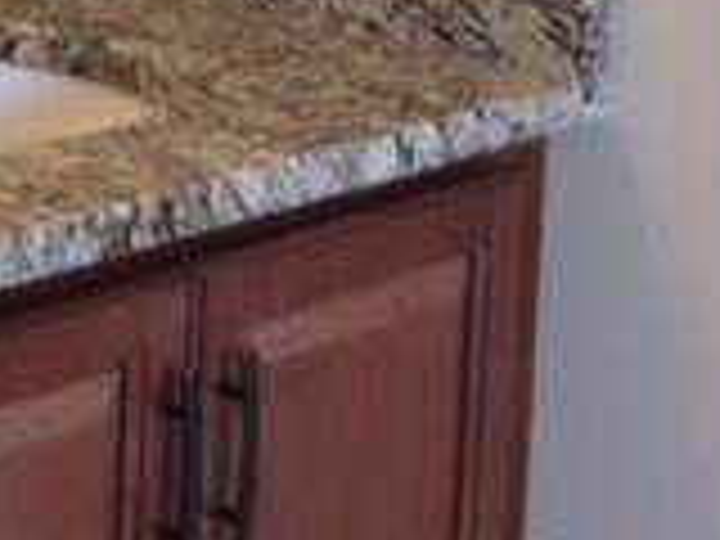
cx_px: -513
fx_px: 2912
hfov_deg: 13.0
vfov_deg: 10.0
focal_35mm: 140
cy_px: -423
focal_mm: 4.28
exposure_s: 1/20
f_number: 2.4
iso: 50
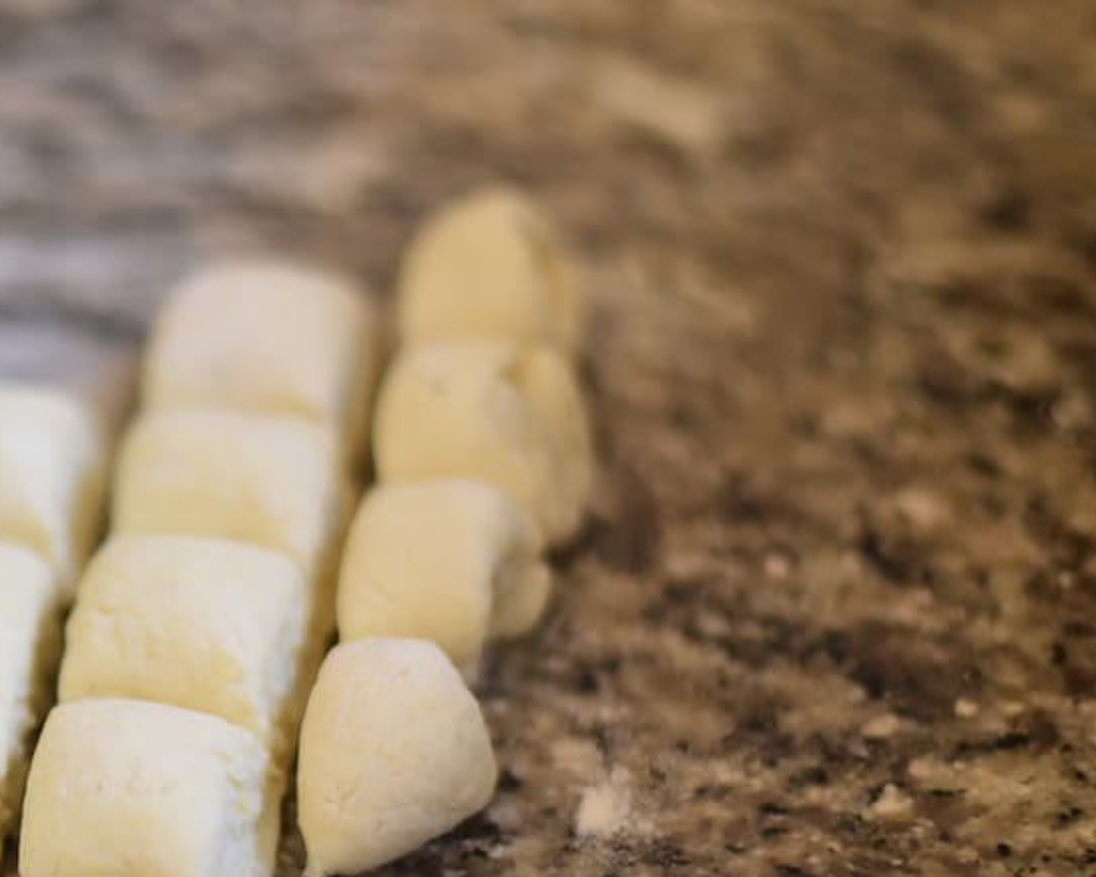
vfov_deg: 13.9
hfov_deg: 16.9
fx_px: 3569
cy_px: 745
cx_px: -143
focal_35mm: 110
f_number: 2
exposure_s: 1/60
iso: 800
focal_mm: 50
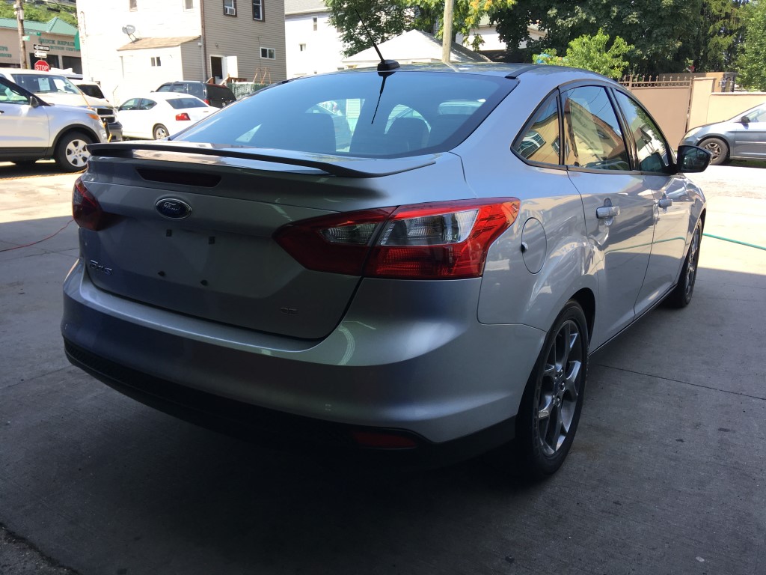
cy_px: 288
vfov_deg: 48.2
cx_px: 383
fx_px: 642
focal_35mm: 29
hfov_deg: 61.7
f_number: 2.2
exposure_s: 1/392
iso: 25
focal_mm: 4.15
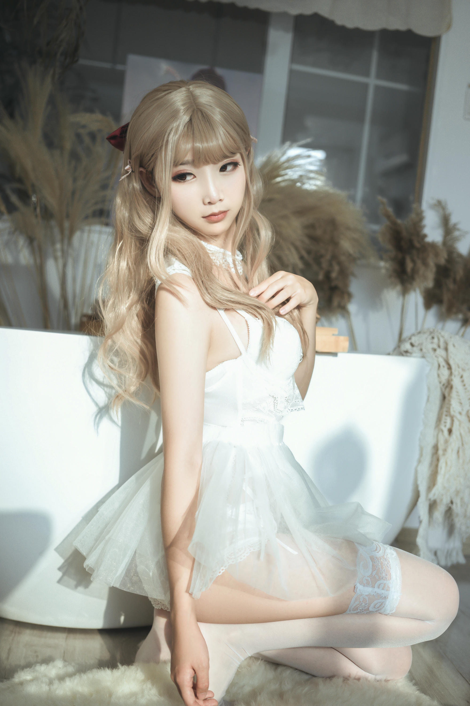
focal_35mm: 50
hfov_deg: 27.0
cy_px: 353
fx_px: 979
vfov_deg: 39.6
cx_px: 235
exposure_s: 1/125
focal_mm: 50
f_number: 2.8
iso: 100
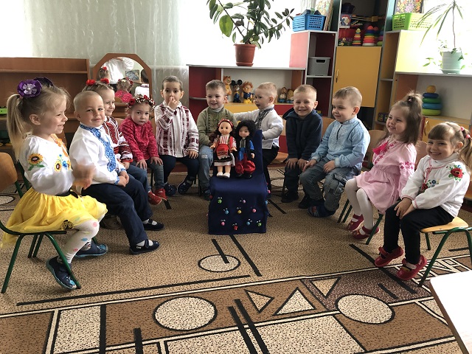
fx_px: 382
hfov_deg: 63.4
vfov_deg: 49.7
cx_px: 236
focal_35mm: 28
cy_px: 177
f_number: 1.8
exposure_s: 1/15
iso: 50
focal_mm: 3.99
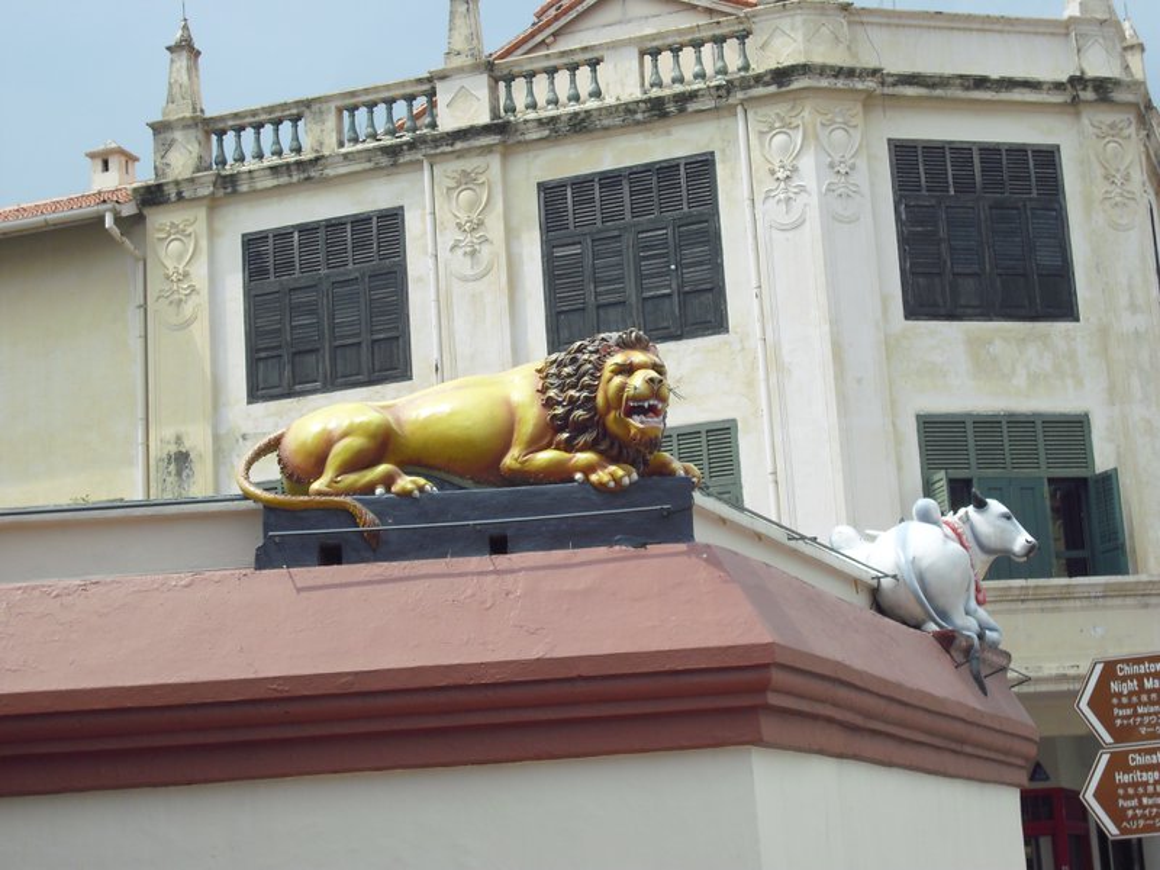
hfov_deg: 29.8
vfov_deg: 22.6
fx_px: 2178
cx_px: 580
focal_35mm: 65
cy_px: 435
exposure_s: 1/160
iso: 100
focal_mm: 10.7
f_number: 10.4
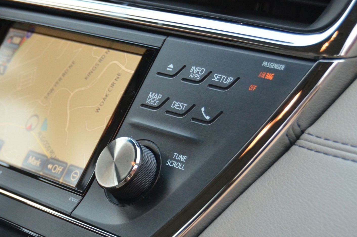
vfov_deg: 11.7
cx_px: 49
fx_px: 1158
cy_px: 135
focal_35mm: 117
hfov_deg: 17.3
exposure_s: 1/125
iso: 1600
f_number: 4.5
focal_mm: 44
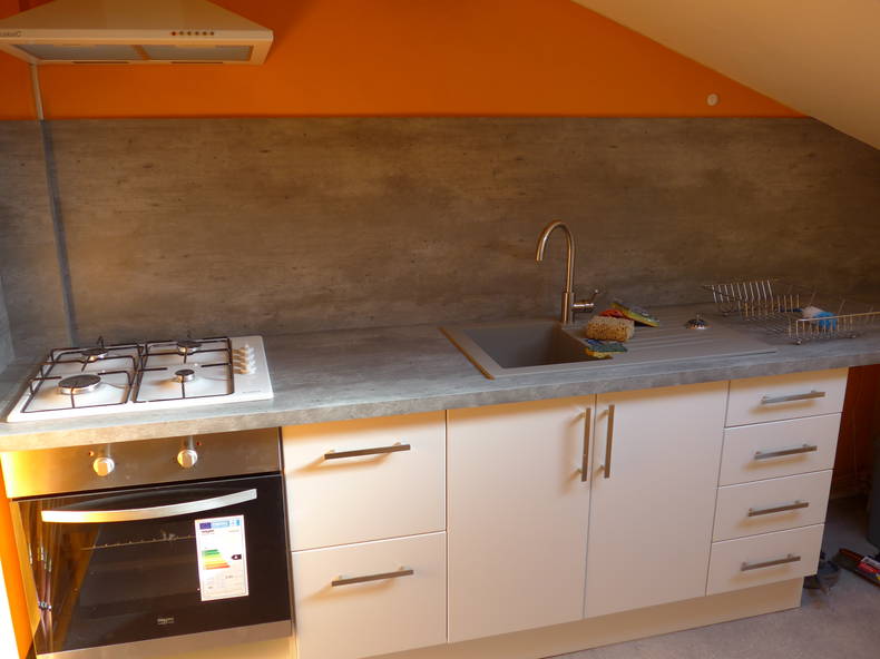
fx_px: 737
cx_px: 440
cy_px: 330
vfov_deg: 48.2
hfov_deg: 61.7
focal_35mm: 29
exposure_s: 1/80
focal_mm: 6
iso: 80
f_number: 2
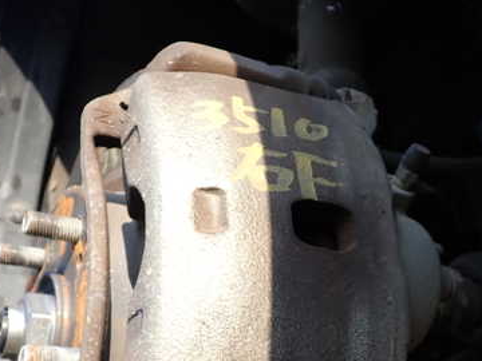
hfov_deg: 38.1
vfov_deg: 28.7
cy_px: 266
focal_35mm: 50
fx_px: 696
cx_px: 274
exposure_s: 1/250
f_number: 3.2
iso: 100
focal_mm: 5.4
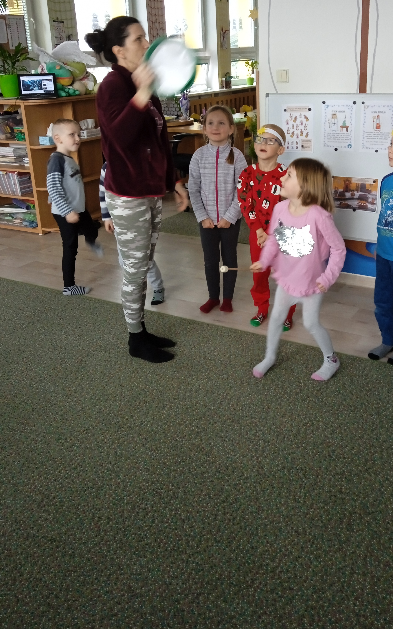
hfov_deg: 35.3
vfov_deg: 53.6
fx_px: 617
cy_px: 251
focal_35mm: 36
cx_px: 224
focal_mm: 3.43
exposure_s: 1/25
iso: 239
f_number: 2.2
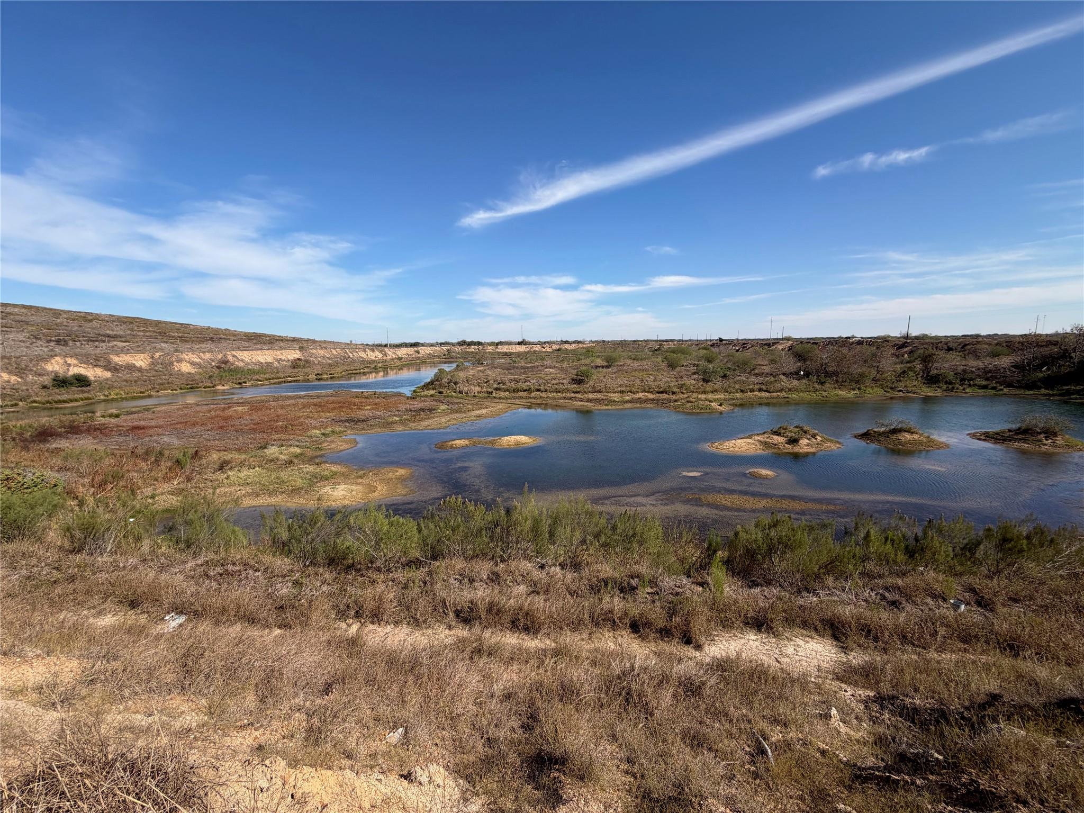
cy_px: 406
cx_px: 542
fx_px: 438
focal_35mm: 14
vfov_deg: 85.7
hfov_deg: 102.1
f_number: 2.2
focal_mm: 2.22
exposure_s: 1/942
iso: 20
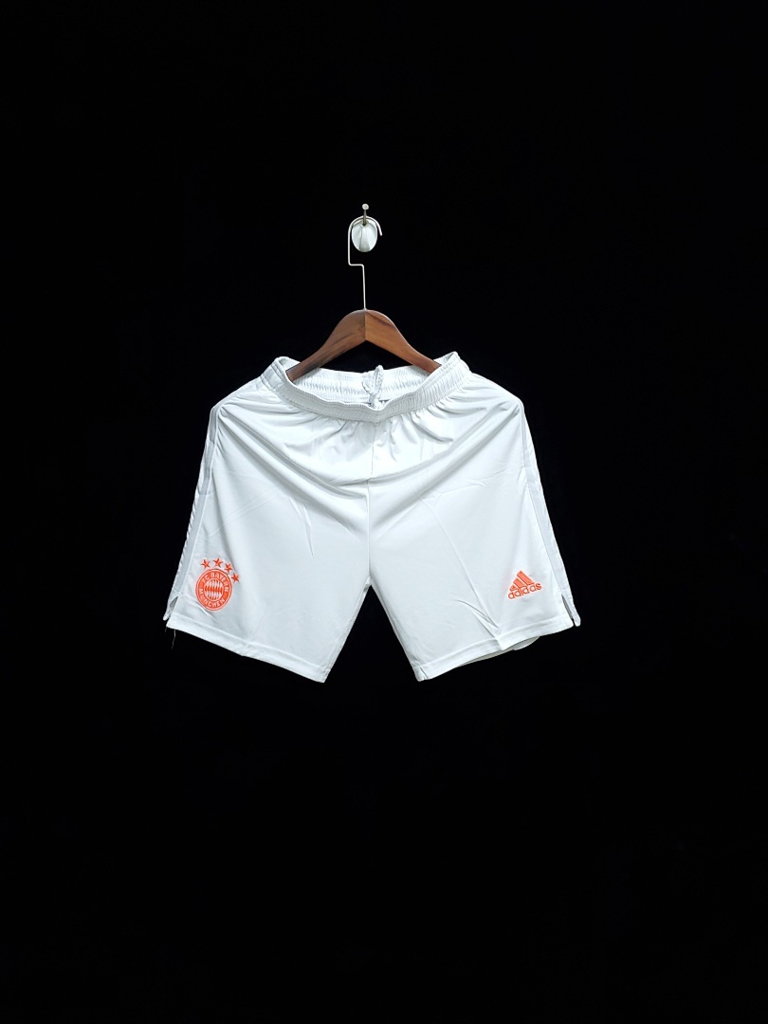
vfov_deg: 67.3
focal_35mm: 26
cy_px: 512
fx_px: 769
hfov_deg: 53.1
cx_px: 384
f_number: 1.5
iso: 200
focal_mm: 4.3
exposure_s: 1/20
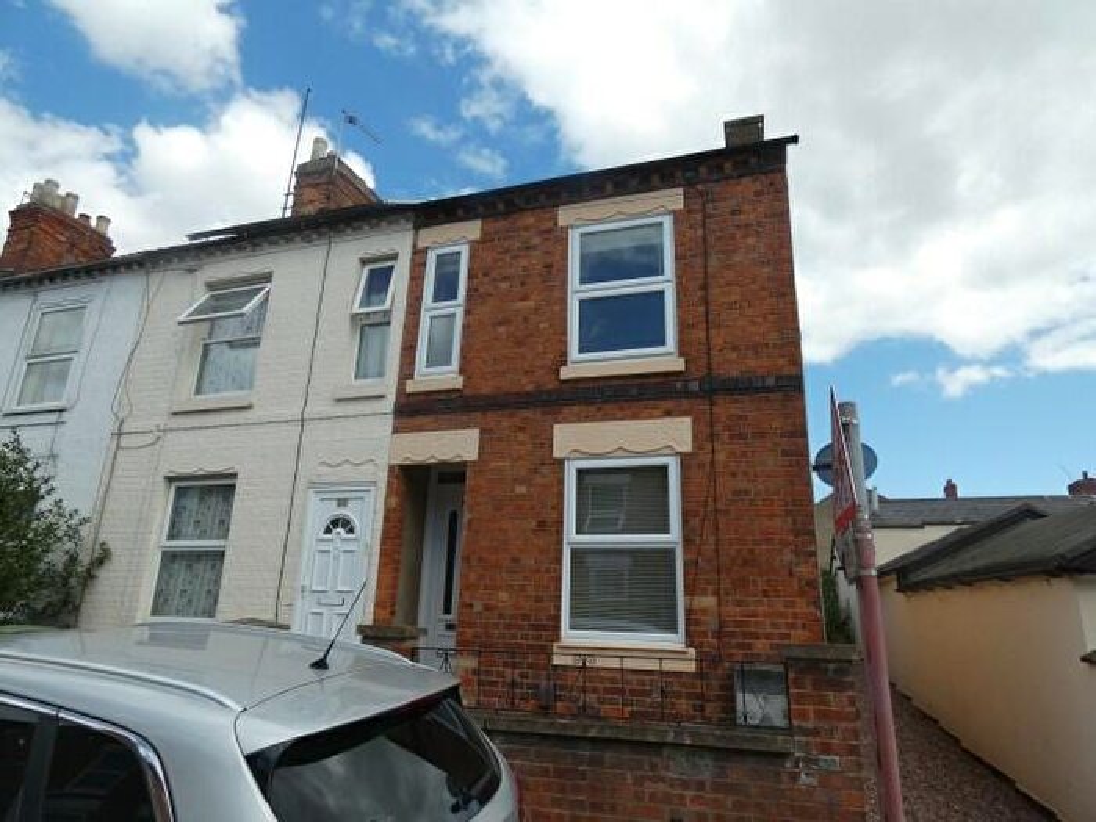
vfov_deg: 66.0
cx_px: 548
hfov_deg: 81.7
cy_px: 411
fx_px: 633
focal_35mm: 20
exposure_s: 1/800
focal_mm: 3.6
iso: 80
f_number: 3.2
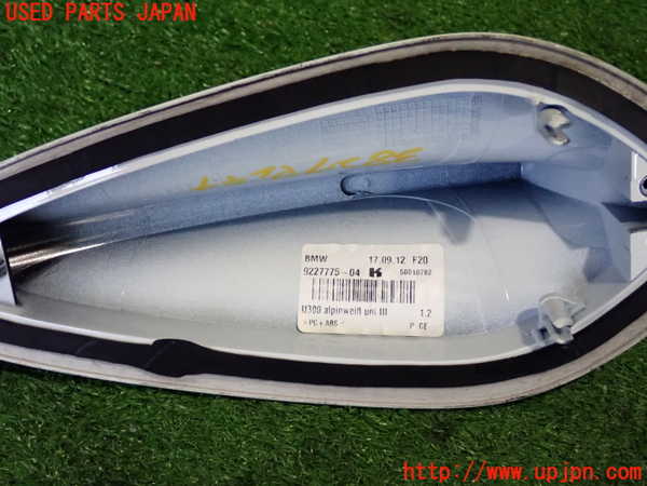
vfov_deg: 30.9
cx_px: 324
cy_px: 243
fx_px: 878
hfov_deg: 40.4
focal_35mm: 47
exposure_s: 1/60
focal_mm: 8.4
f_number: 3.1
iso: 1250
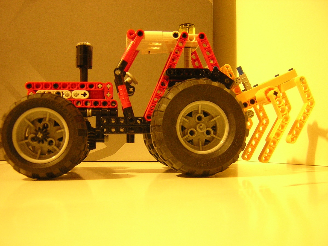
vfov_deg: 39.7
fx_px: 341
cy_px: 123
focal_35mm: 36
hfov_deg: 51.4
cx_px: 164
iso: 400
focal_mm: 4.7
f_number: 2.6
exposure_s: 1/2.8
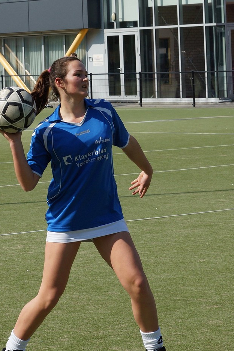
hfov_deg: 16.6
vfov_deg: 24.8
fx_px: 800
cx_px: 111
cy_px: 180
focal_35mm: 82
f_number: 6.3
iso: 100
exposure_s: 1/500
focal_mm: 50
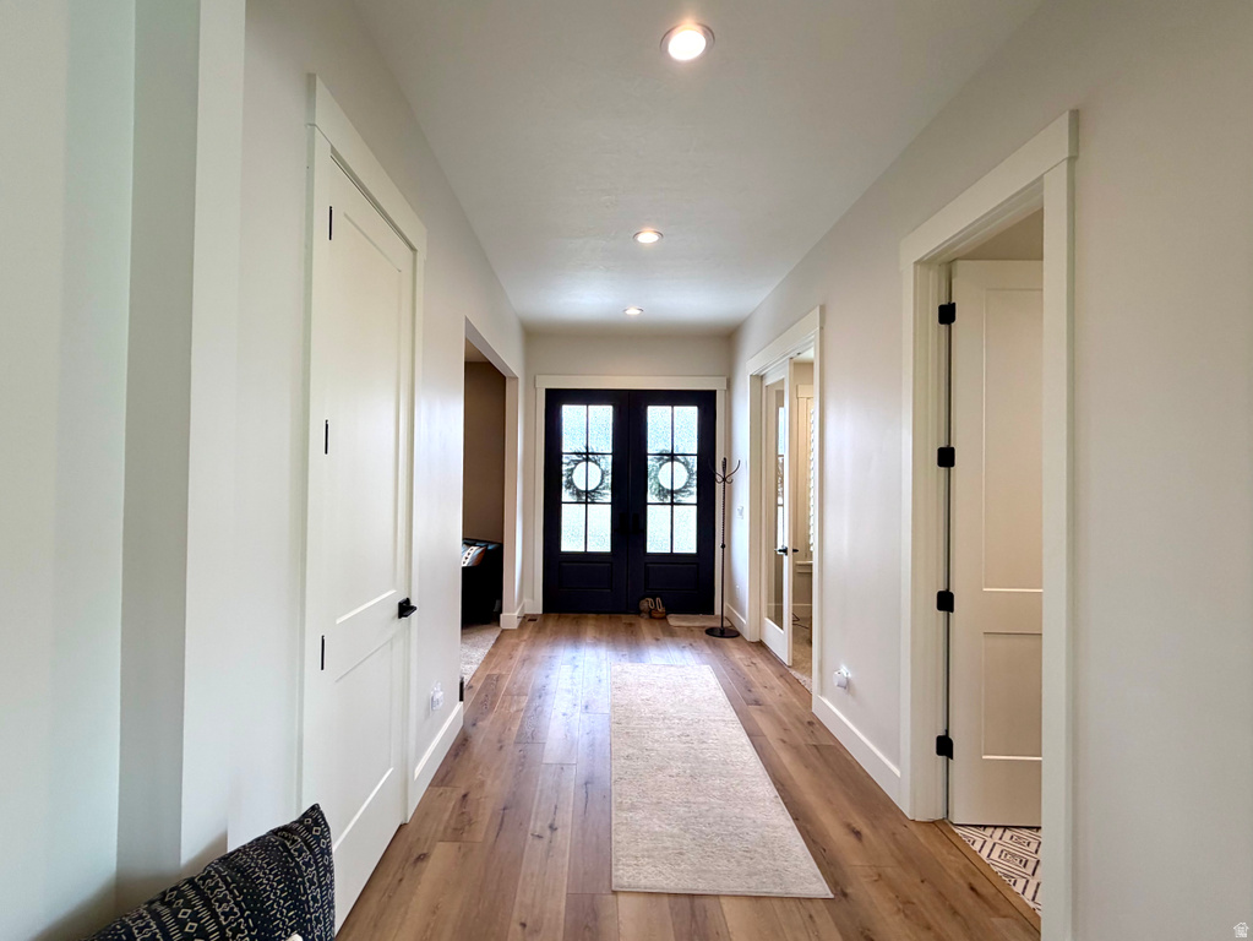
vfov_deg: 85.7
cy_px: 470
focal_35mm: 14
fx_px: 507
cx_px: 626
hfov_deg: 102.0
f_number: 2.2
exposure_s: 1/120
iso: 100
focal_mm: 2.22
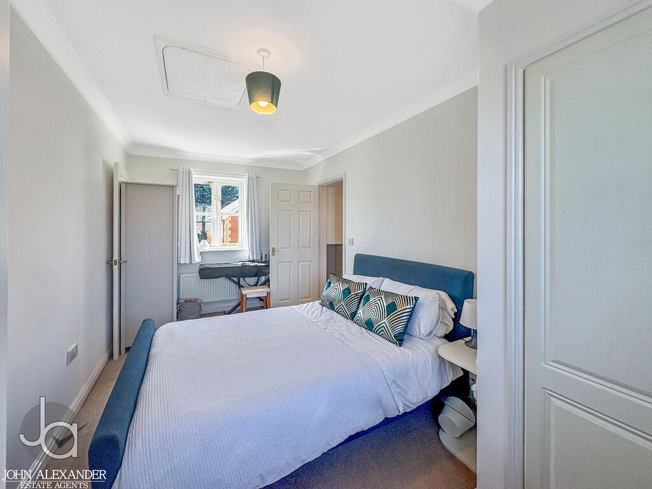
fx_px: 264
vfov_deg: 85.7
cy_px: 244
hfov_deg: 102.1
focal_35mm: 14
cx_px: 326
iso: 100
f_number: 2.2
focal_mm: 2.22
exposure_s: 1/140
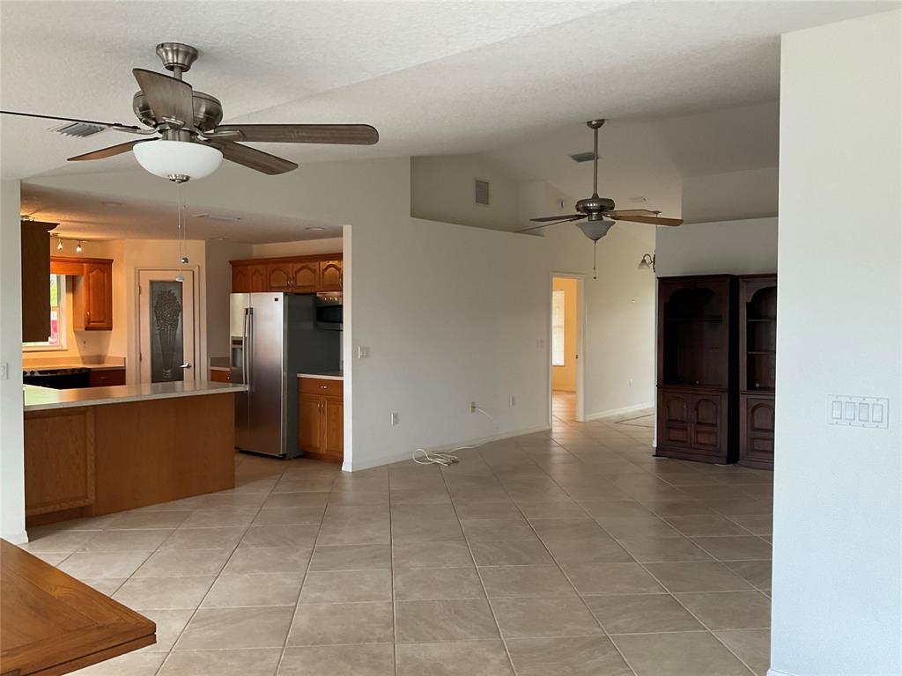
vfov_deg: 48.2
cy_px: 338
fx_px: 756
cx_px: 451
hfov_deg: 61.7
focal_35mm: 29
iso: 80
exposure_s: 1/60
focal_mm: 3
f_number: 1.8
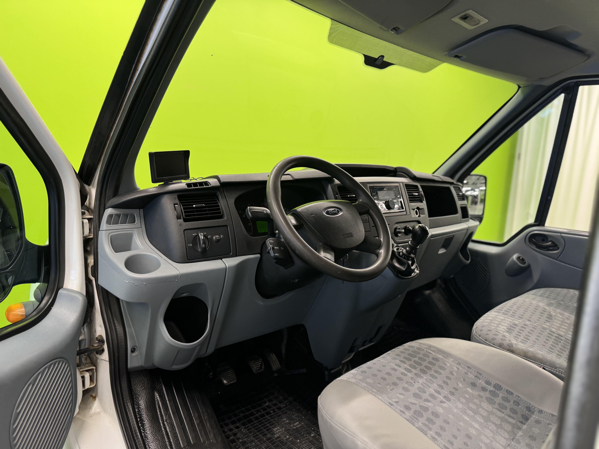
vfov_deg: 56.8
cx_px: 300
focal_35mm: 24
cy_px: 224
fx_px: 415
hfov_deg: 71.6
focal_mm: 6.76
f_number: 1.78
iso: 100
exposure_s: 1/50
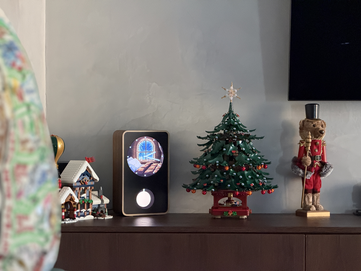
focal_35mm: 100
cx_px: 180
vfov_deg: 14.8
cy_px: 136
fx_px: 1043
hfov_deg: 19.6
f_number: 2.8
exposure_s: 1/31
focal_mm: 16.89
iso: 1600
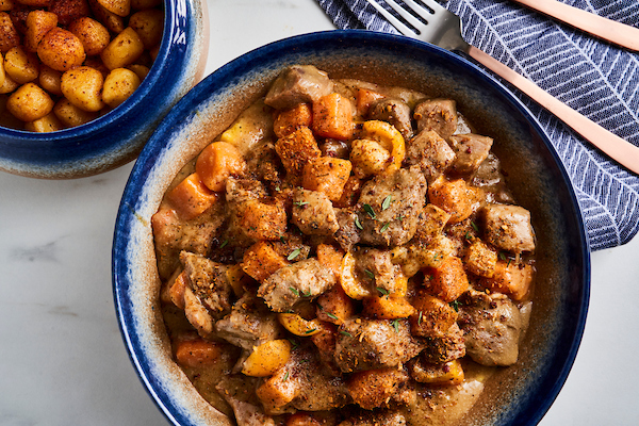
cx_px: 320
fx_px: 887
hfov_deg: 39.6
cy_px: 213
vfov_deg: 27.0
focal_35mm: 50
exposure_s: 1/125
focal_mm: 50
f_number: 11
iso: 200
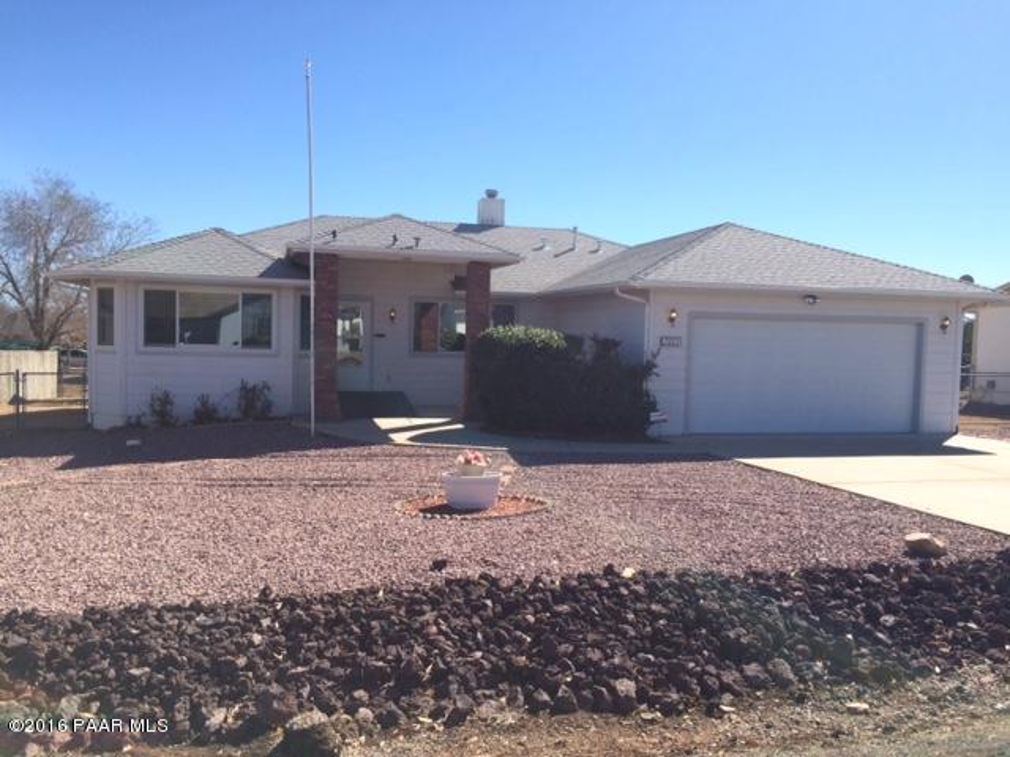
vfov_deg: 48.2
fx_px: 846
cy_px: 378
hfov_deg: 61.7
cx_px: 505
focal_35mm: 29
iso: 32
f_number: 2.2
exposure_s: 1/1580
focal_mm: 4.15
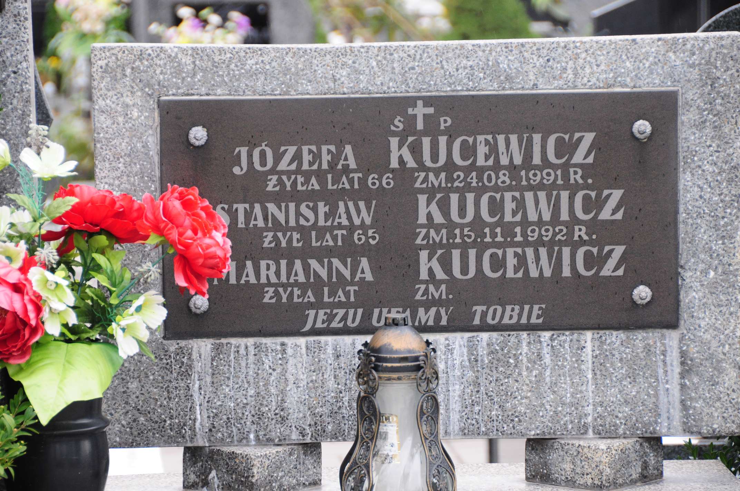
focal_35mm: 180
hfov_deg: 11.4
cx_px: 370
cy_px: 246
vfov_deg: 7.6
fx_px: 3695
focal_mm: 120
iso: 640
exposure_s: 1/125
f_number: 7.1
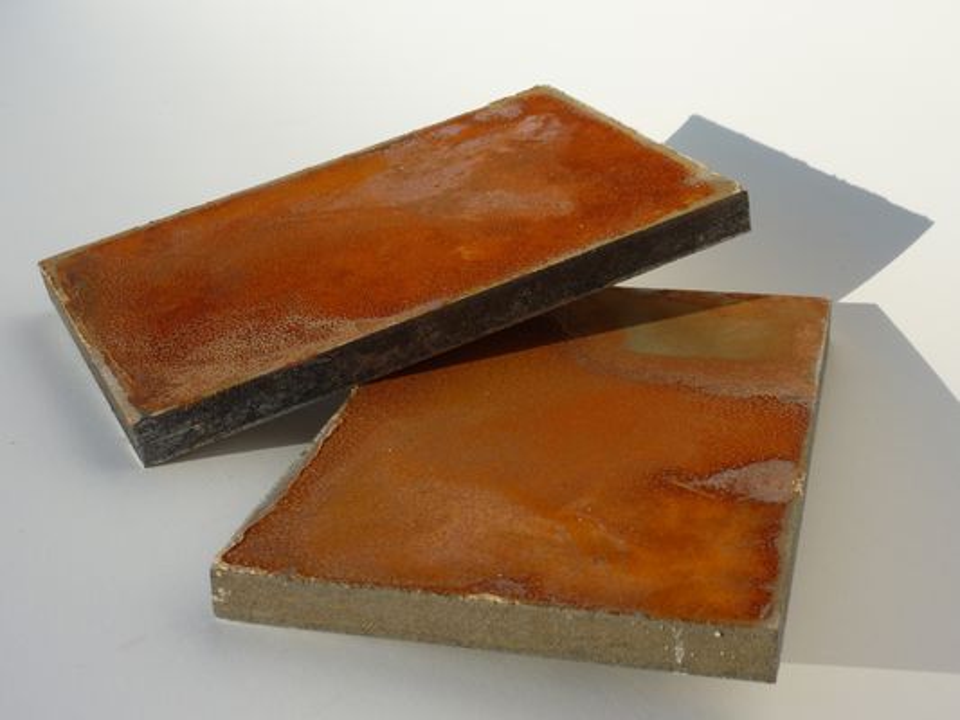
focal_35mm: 52
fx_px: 1442
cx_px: 480
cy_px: 360
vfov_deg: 28.0
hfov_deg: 36.8
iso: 80
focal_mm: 8.5
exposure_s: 1/640
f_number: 5.6
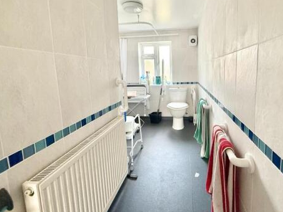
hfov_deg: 86.7
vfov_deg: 71.0
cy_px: 87
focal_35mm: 18
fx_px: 147
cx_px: 169
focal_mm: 2.22
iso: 250
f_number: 2.2
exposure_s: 1/99
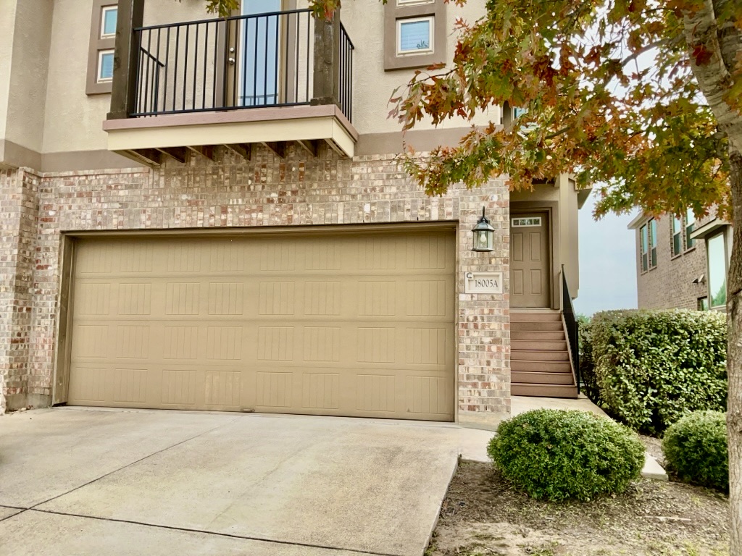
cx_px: 371
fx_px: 579
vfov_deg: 51.4
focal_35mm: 27
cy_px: 278
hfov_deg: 65.3
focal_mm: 3
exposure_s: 1/556
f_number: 1.8
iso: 32
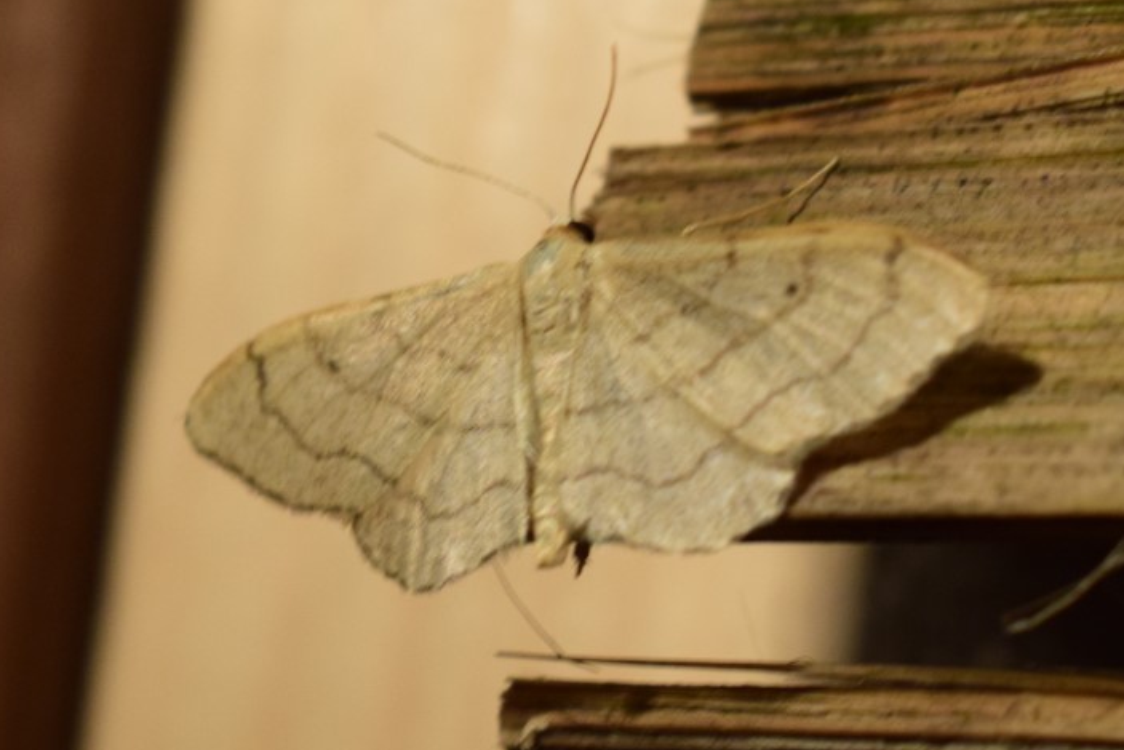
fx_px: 2639
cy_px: 377
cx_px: 556
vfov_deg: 16.2
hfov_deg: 24.0
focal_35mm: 85
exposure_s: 1/60
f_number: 8
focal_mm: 55
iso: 1400
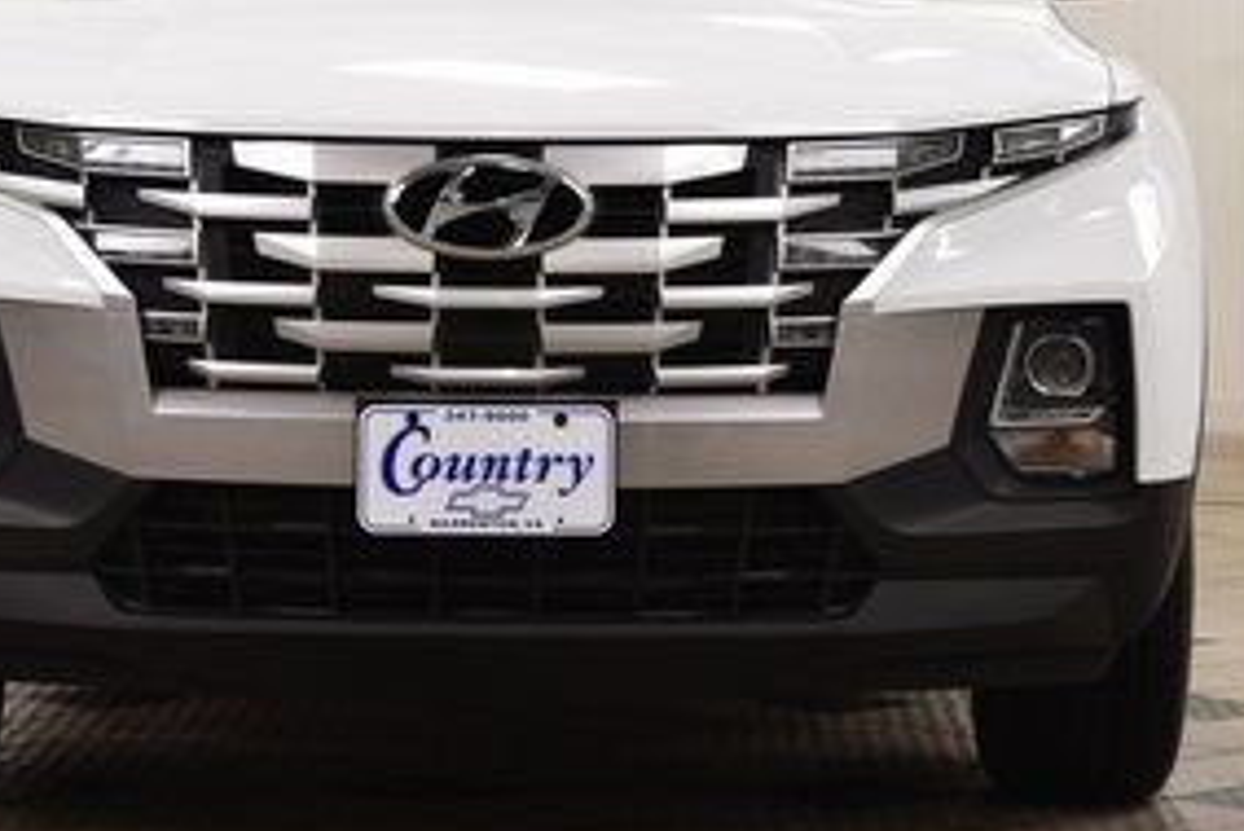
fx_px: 4460
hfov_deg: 15.9
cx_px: 492
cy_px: 90
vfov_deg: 10.6
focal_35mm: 129
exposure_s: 1/30
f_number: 7.1
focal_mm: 38
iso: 560
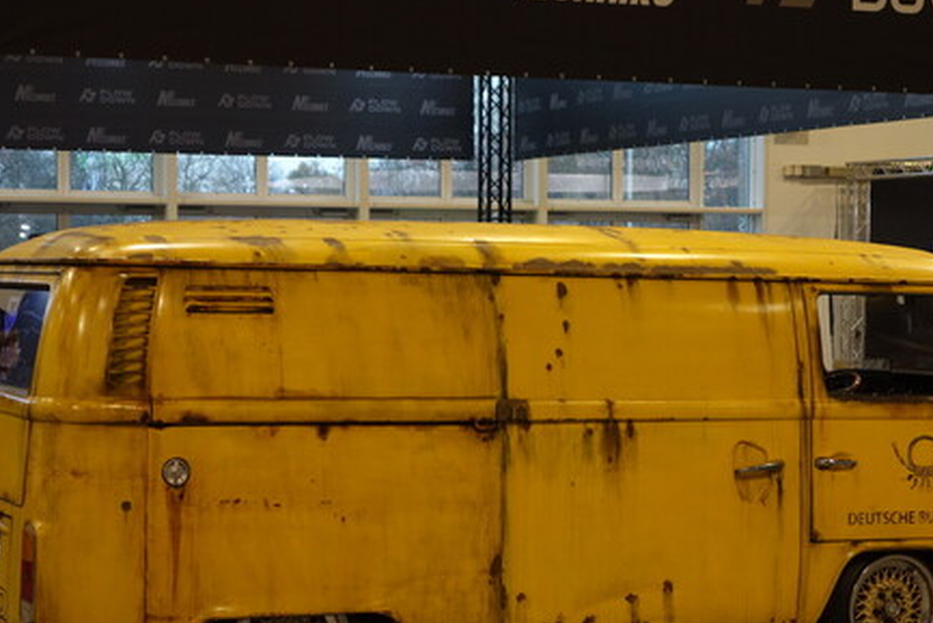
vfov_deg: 15.2
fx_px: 2333
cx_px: 519
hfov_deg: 22.6
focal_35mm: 90
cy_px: 403
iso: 500
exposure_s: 1/80
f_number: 4
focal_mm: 24.11
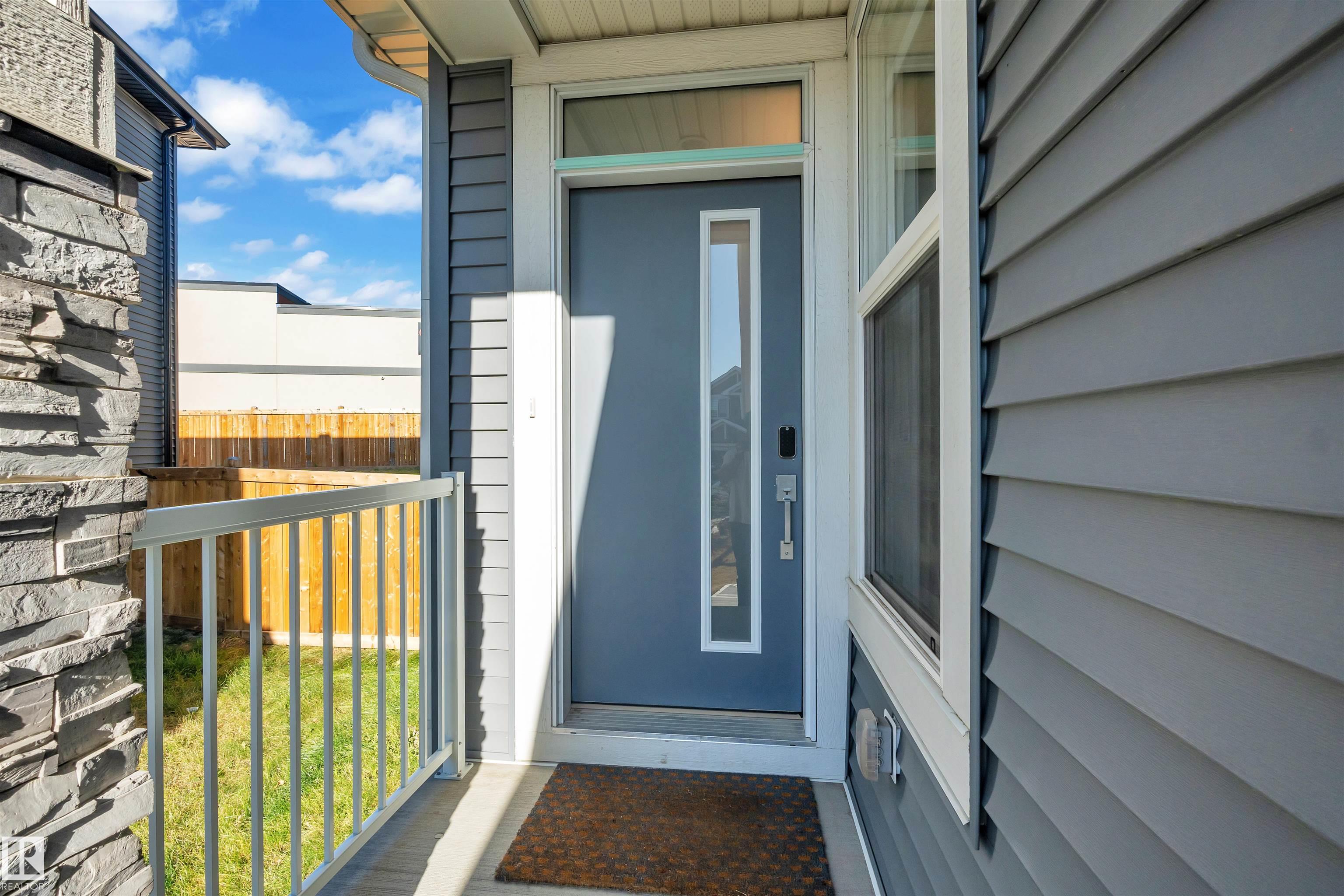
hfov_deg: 95.0
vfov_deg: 72.1
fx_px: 616
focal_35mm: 16
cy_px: 448
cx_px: 672
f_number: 8
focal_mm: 11
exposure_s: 1/125
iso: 320
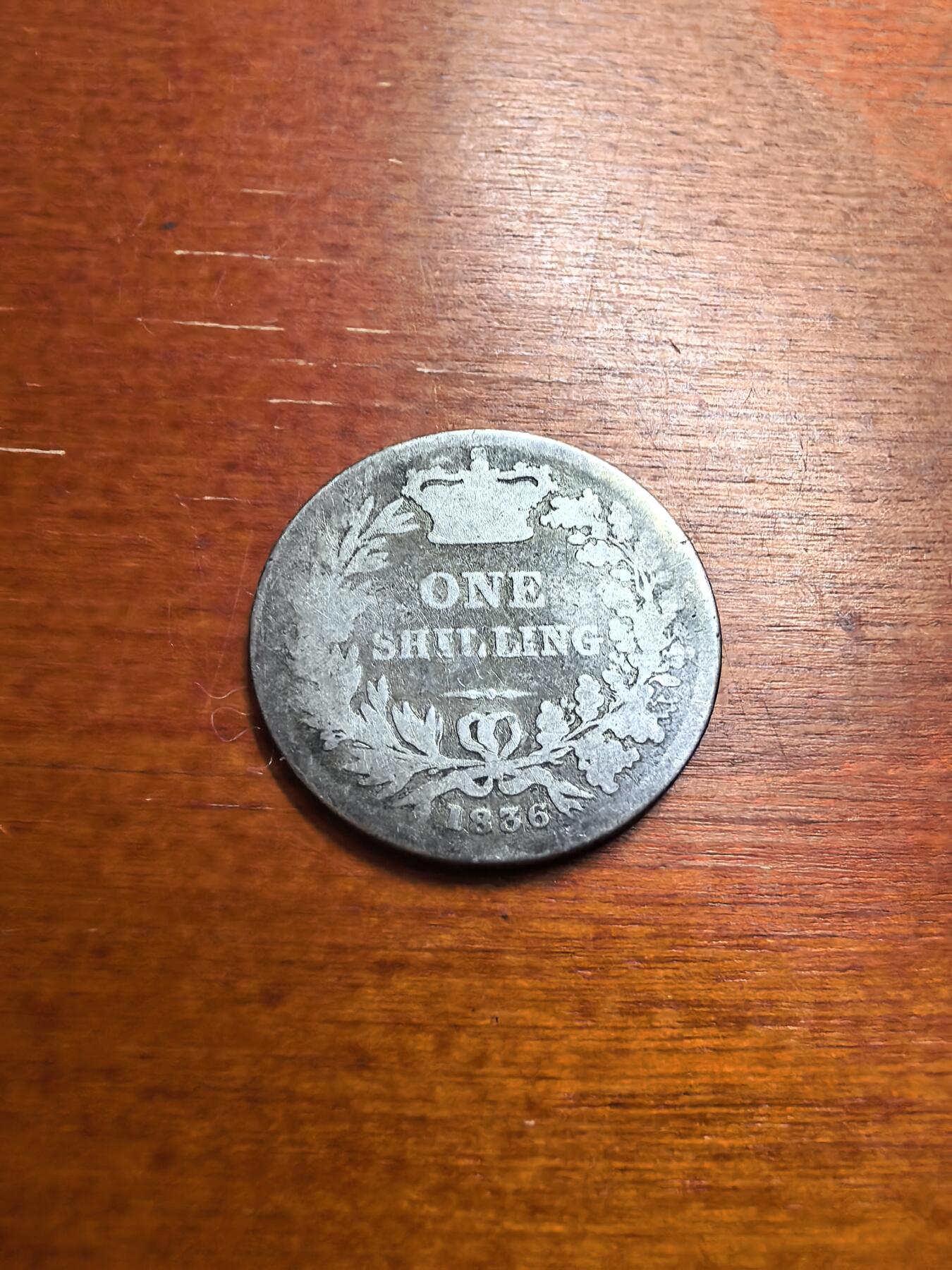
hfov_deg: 56.8
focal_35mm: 24
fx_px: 880
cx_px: 476
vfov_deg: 71.6
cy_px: 635
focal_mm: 1.68
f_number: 2.2
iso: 160
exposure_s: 1/33.3
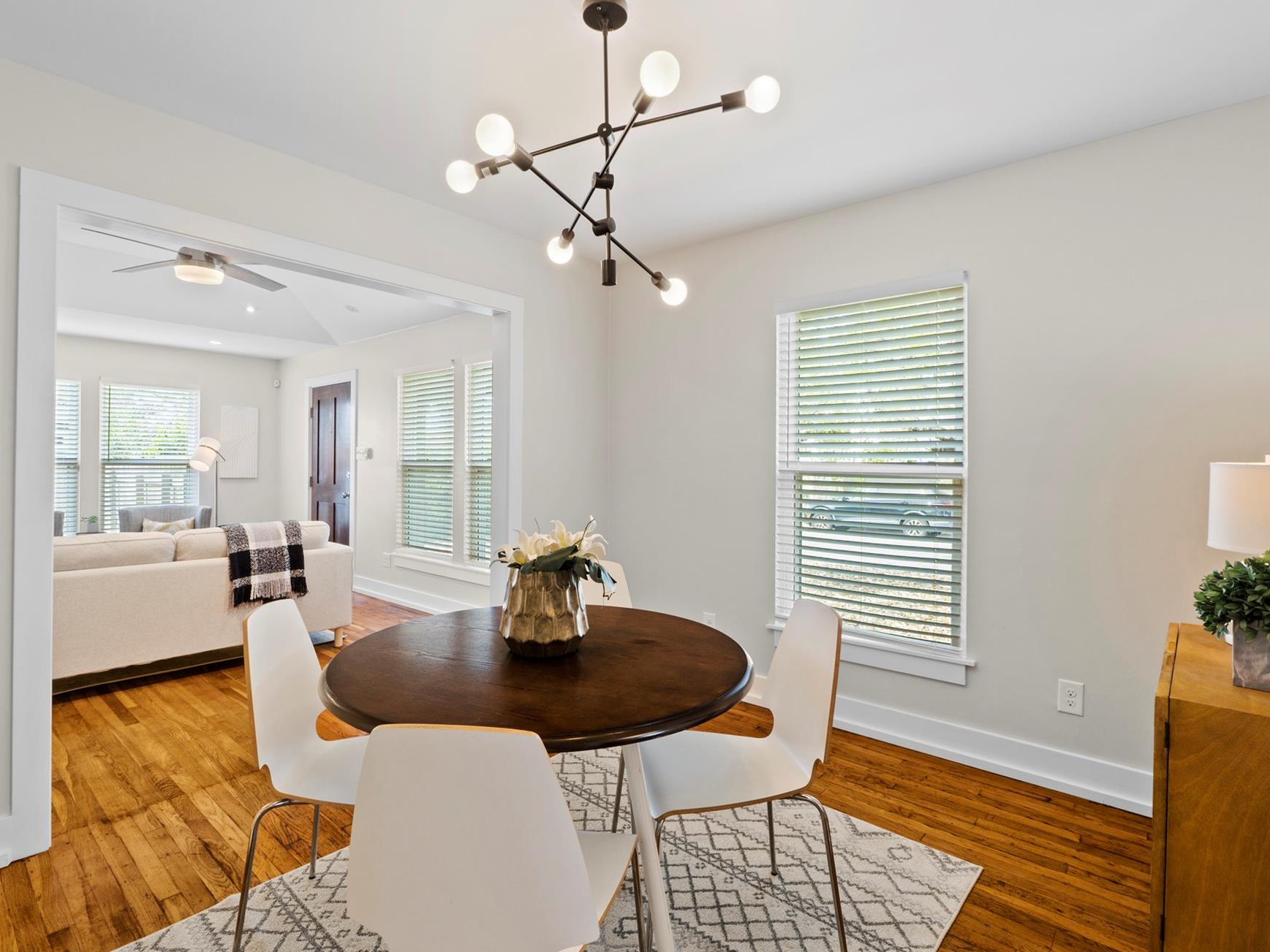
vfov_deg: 74.7
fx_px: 624
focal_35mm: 17
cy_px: 480
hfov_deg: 90.9
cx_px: 602
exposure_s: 1.3
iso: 250
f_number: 11
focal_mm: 10
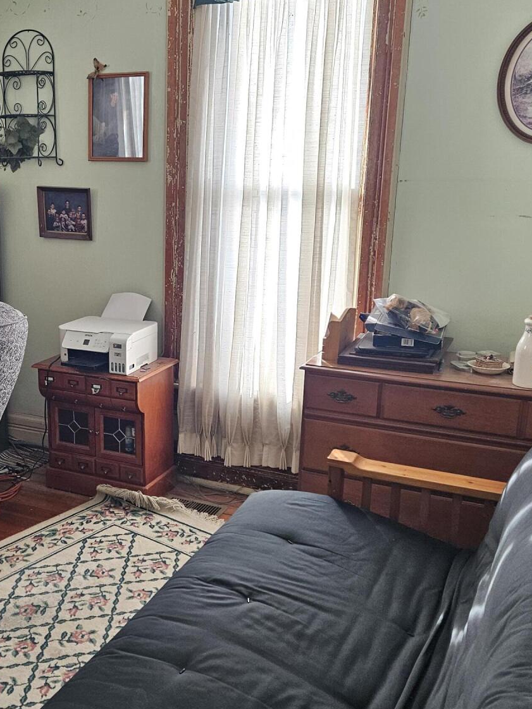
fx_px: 840
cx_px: 94
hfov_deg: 33.9
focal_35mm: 41
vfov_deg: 45.8
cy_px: 377
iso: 250
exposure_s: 1/120
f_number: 1.8
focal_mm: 5.4
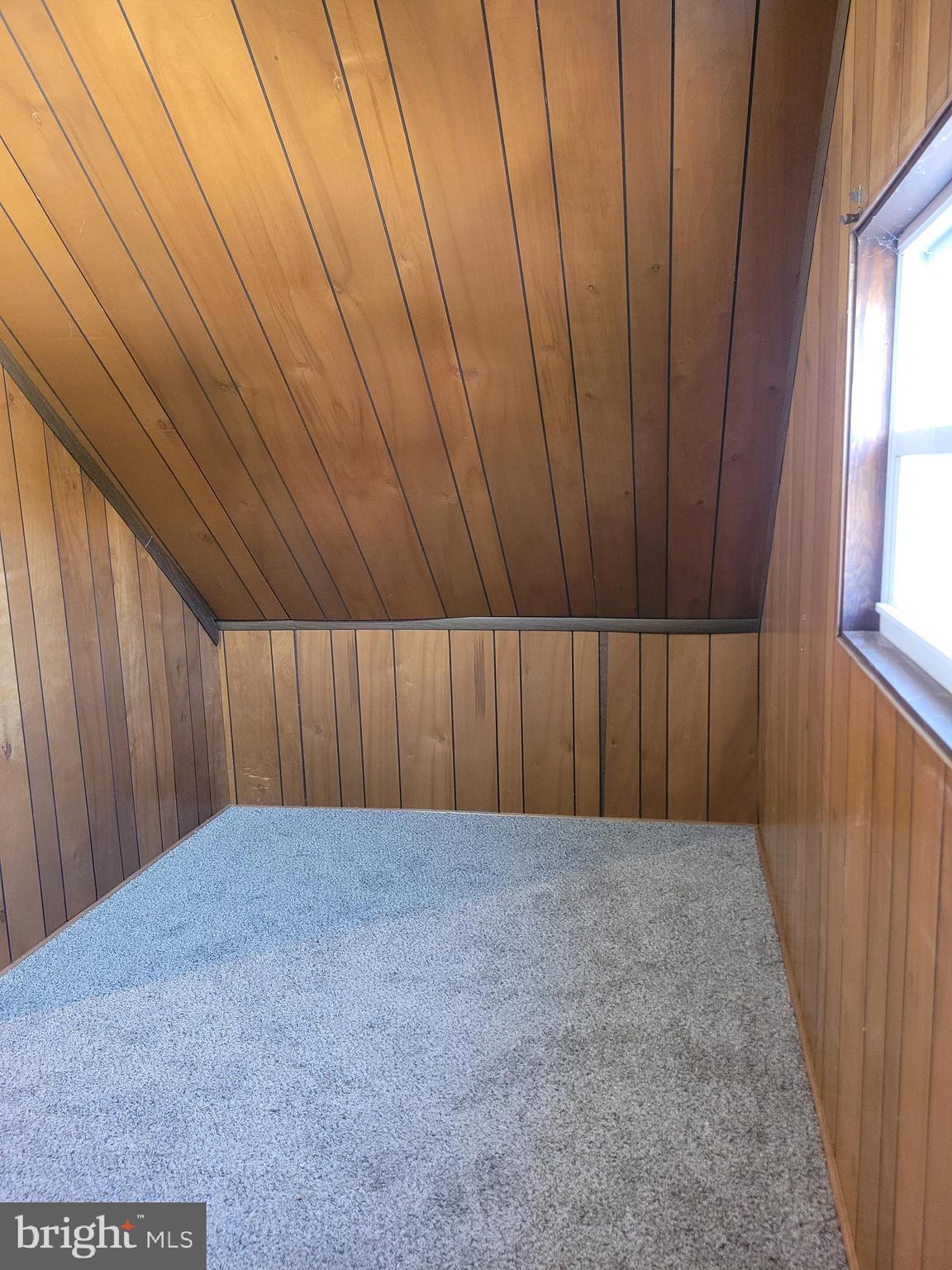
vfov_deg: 67.3
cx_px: 476
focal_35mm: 26
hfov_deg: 53.1
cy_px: 635
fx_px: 953
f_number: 1.8
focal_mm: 5.4
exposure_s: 1/30
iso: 500
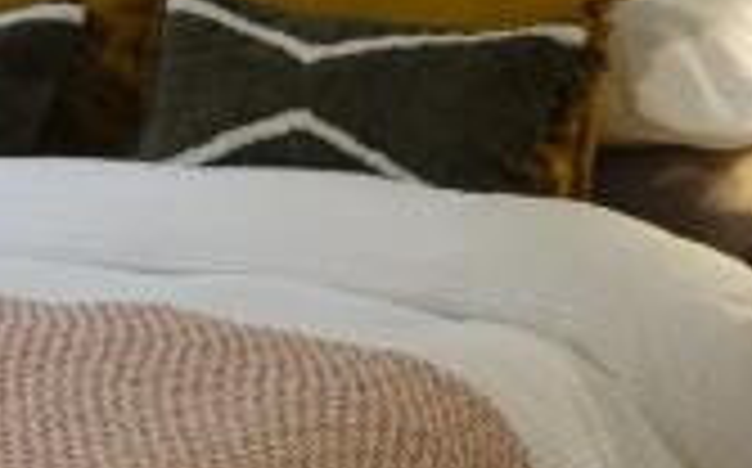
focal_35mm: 128
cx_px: 95
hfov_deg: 16.1
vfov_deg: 10.2
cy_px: 137
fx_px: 2621
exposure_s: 1/50
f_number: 2.8
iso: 500
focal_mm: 16.17
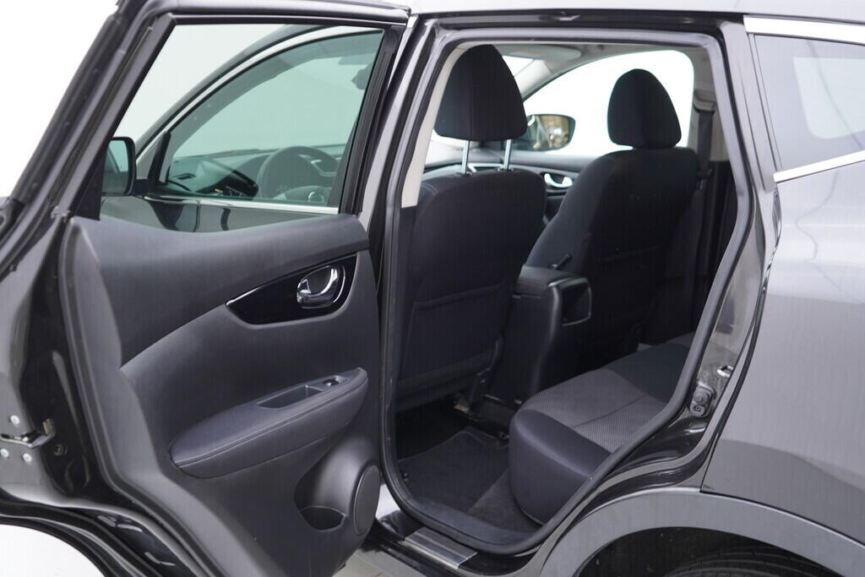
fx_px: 865
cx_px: 432
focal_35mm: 36
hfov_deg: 53.1
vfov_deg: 36.9
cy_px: 288
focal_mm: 24
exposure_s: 1/40
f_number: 2.8
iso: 250
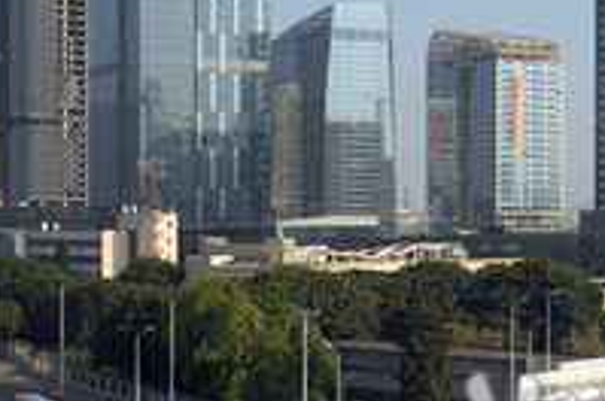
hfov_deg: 22.8
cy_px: 84
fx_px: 1476
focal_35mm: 88
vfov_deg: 15.4
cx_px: 483
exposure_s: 1/400
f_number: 8
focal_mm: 35
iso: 200
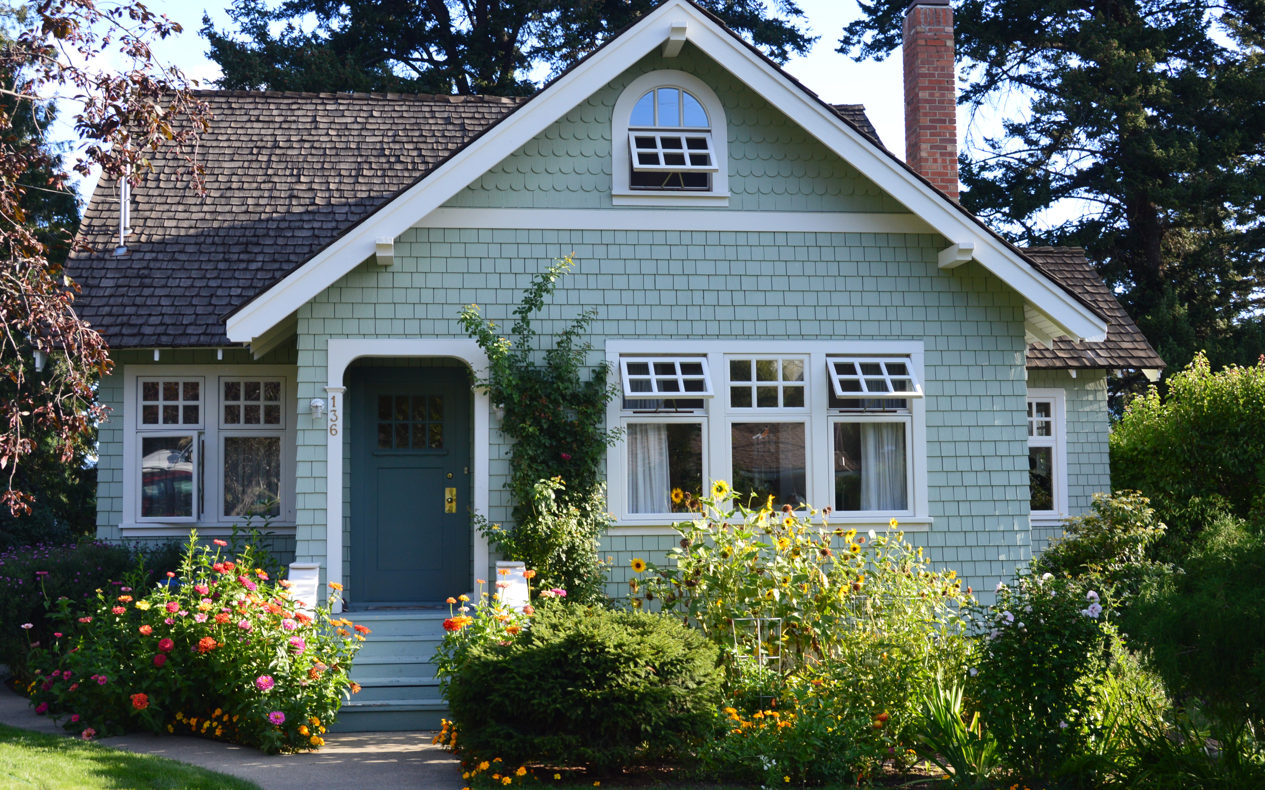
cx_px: 633
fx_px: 1482
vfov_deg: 29.9
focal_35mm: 43
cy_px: 395
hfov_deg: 46.2
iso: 400
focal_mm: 28
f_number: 8
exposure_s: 1/60
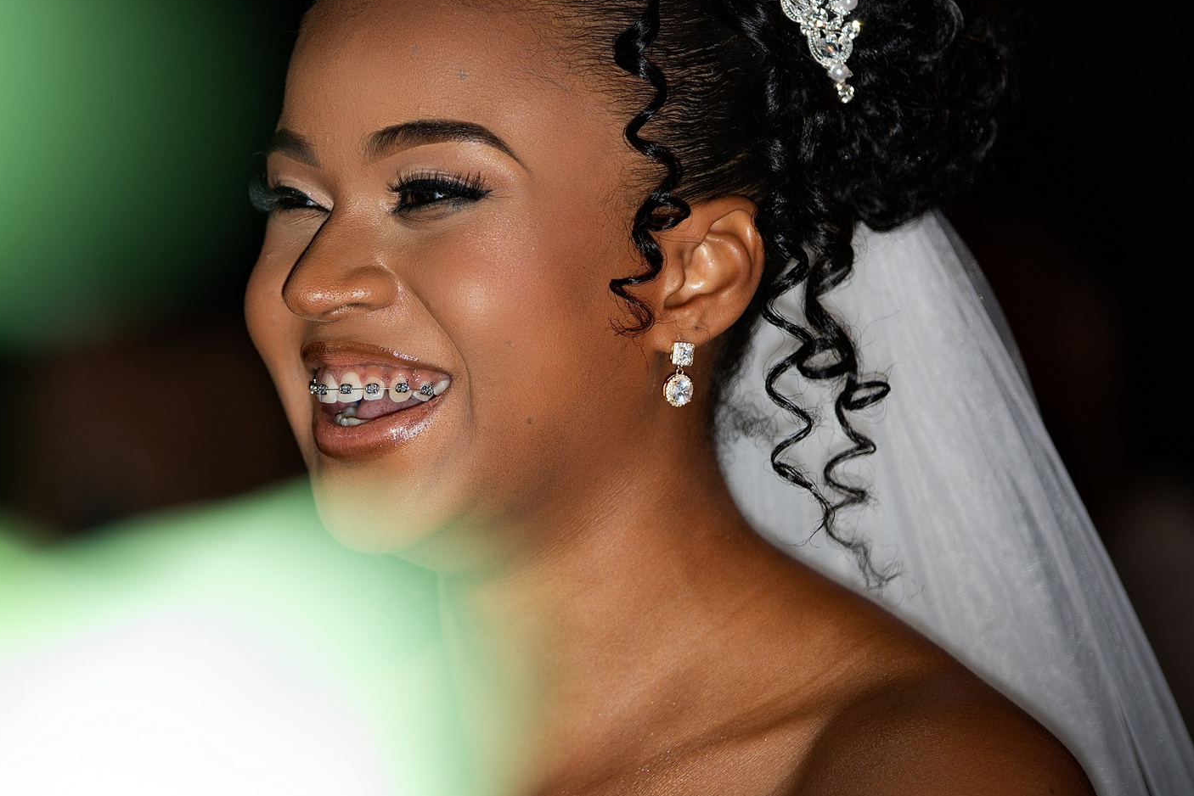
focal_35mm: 264
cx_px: 205
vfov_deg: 5.2
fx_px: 8757
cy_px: 454
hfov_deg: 7.8
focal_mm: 145
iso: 125
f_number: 2.8
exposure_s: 1/250
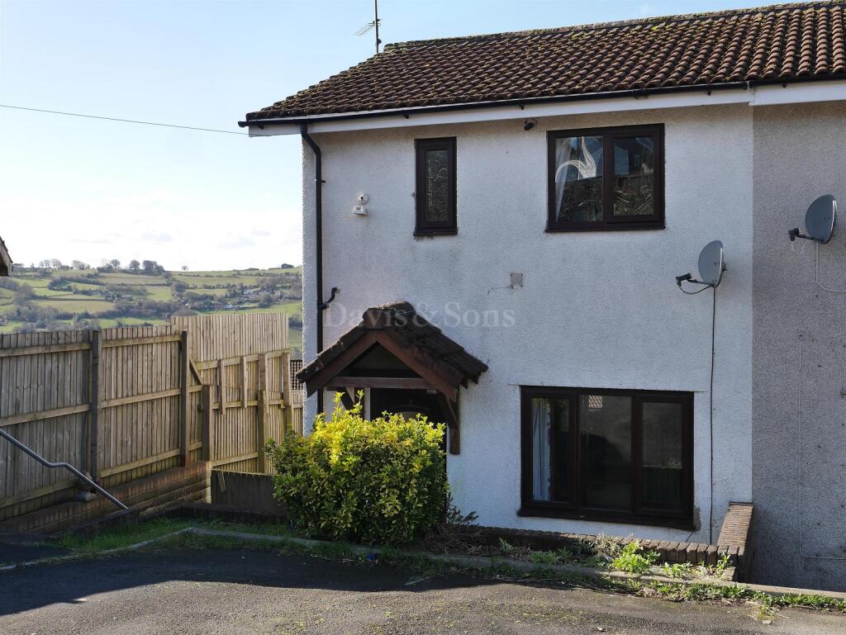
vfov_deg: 34.4
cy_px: 318
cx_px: 423
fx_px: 1027
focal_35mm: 42
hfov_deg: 44.8
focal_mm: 21
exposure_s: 1/250
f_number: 7.1
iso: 200
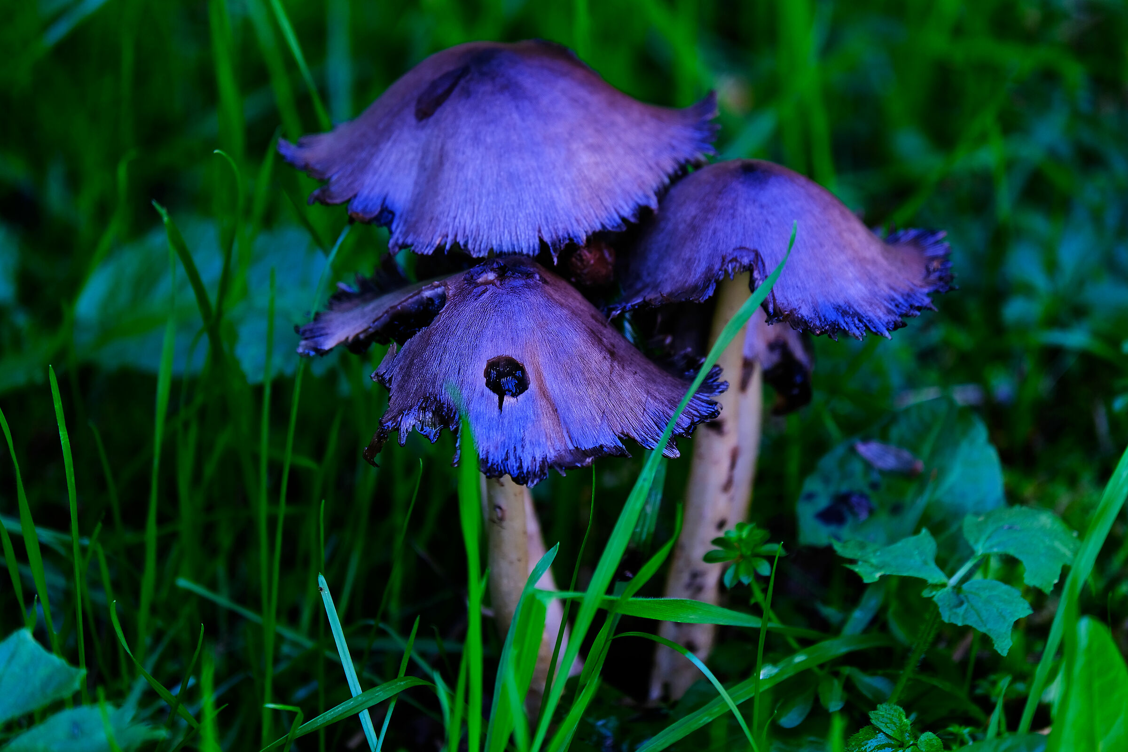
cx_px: 564
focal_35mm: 272
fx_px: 8522
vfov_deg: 5.1
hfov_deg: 7.6
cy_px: 376
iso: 200
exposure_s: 1/15
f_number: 4.7
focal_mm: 181.1
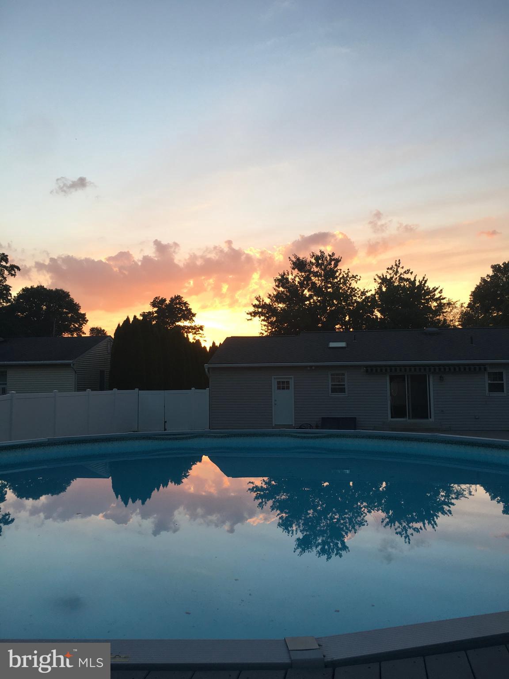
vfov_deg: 61.7
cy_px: 340
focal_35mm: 29
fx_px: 569
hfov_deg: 48.2
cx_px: 254
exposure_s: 1/120
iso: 25
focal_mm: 4.15
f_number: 2.2
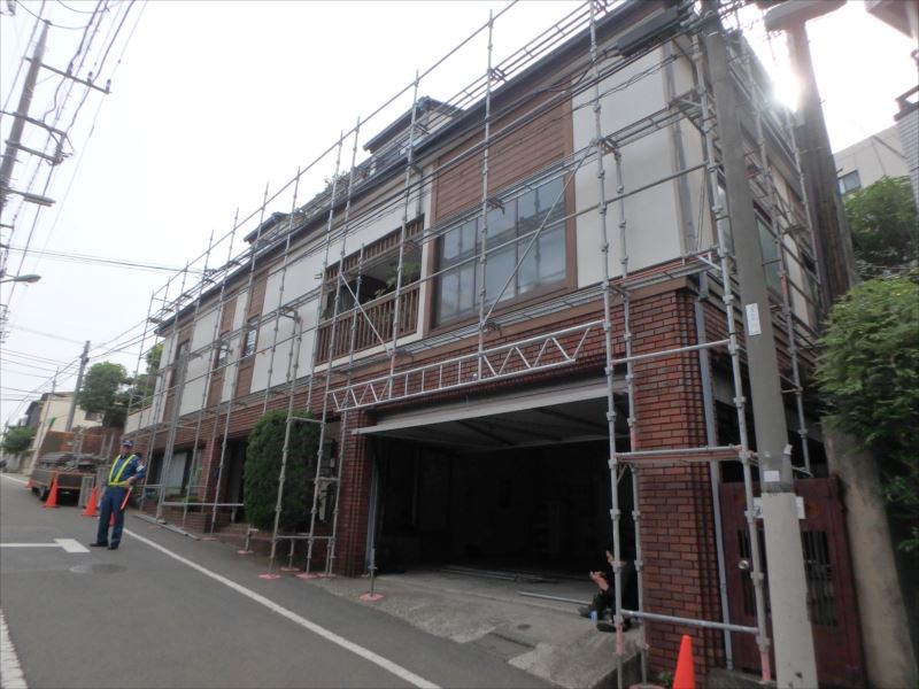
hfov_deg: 79.0
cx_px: 460
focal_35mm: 21
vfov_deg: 63.4
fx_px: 558
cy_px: 344
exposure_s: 1/640
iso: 125
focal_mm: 3.7
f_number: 3.5
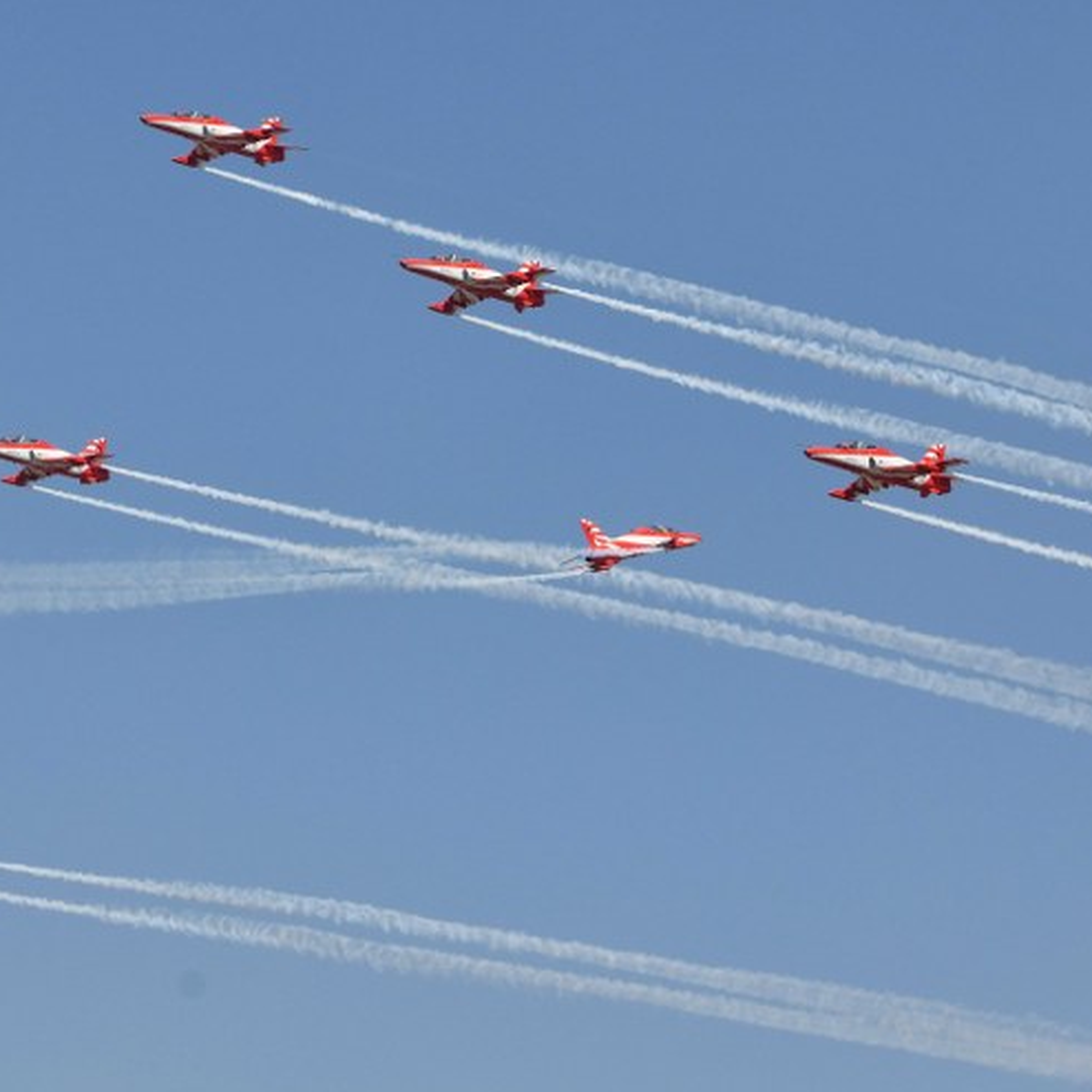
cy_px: 534
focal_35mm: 110
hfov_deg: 15.8
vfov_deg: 15.8
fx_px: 3926
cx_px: 347
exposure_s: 1/2000
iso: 250
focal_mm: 80
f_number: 8
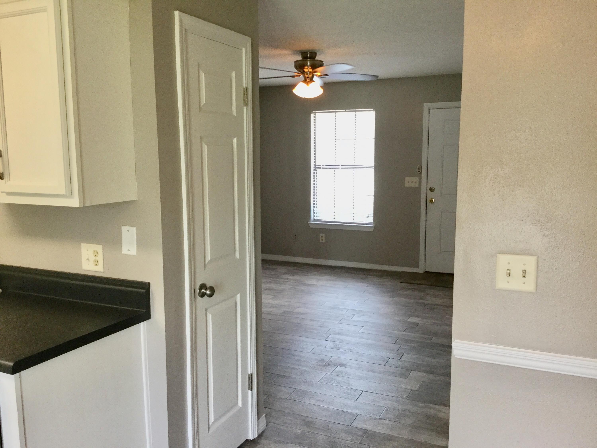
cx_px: 298
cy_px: 224
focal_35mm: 31
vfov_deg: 45.4
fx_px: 535
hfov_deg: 58.4
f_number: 2.4
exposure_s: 1/33
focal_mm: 3.3
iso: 50
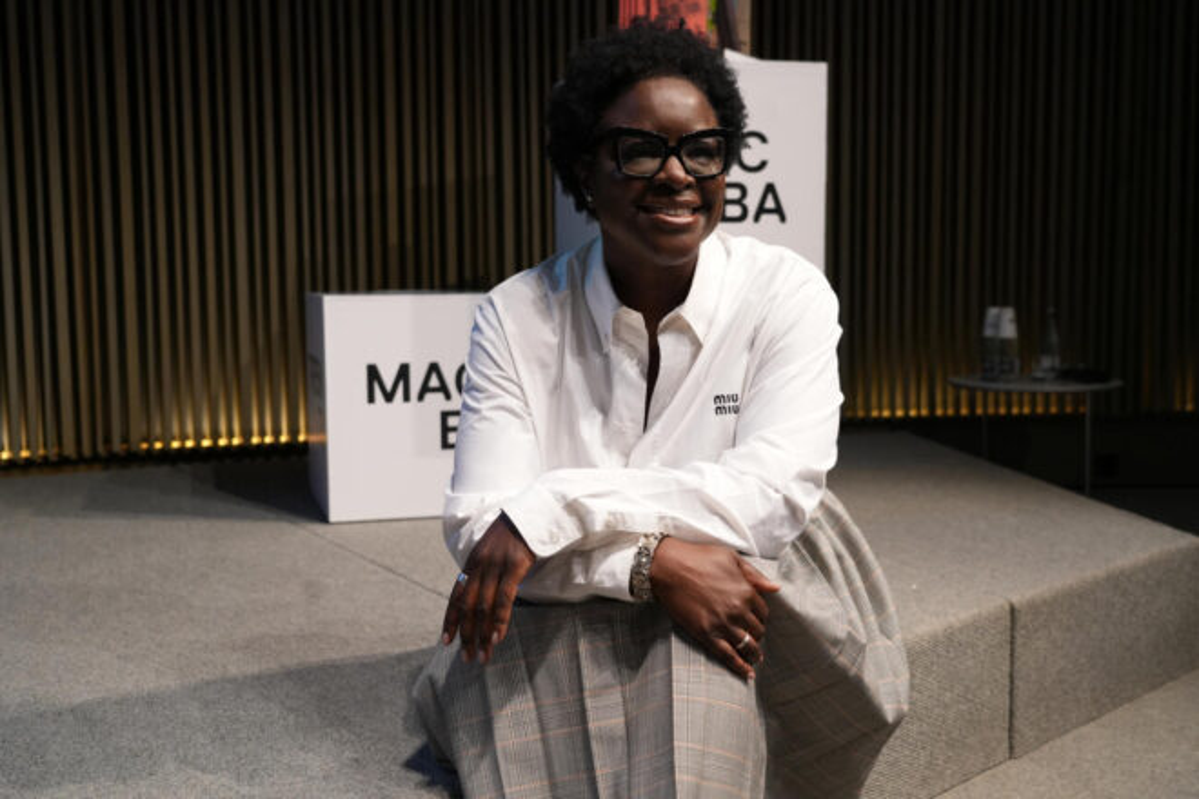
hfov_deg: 47.4
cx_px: 600
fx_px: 1365
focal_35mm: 41
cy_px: 400
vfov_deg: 32.6
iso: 2000
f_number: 4.5
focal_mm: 41
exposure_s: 1/100
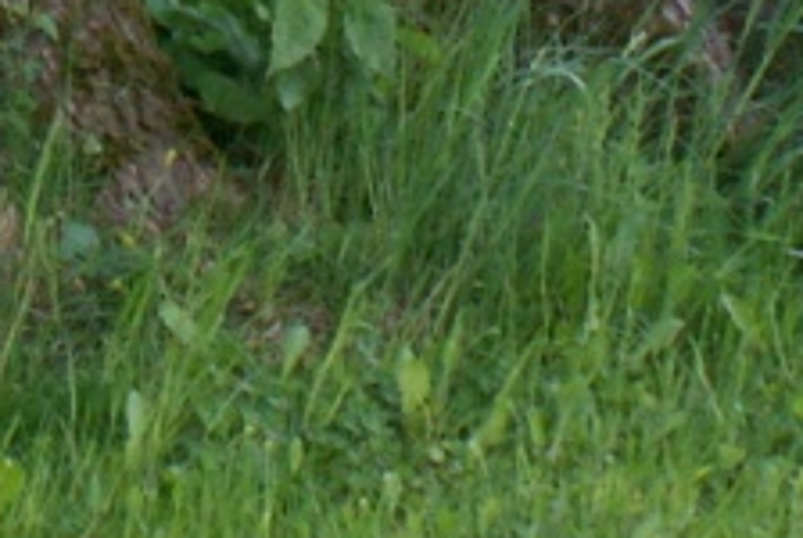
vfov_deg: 3.6
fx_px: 8375
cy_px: -793
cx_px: -502
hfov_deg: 5.4
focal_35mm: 375
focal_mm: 13.13
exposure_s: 1/80
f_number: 3.2
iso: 80
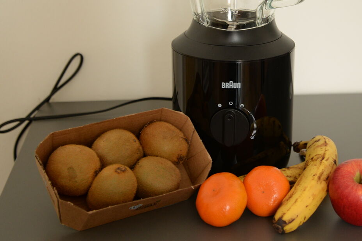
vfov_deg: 17.5
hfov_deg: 26.2
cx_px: 241
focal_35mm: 77
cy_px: 36
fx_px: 774
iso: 900
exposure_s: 1/50
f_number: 4.2
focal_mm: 44
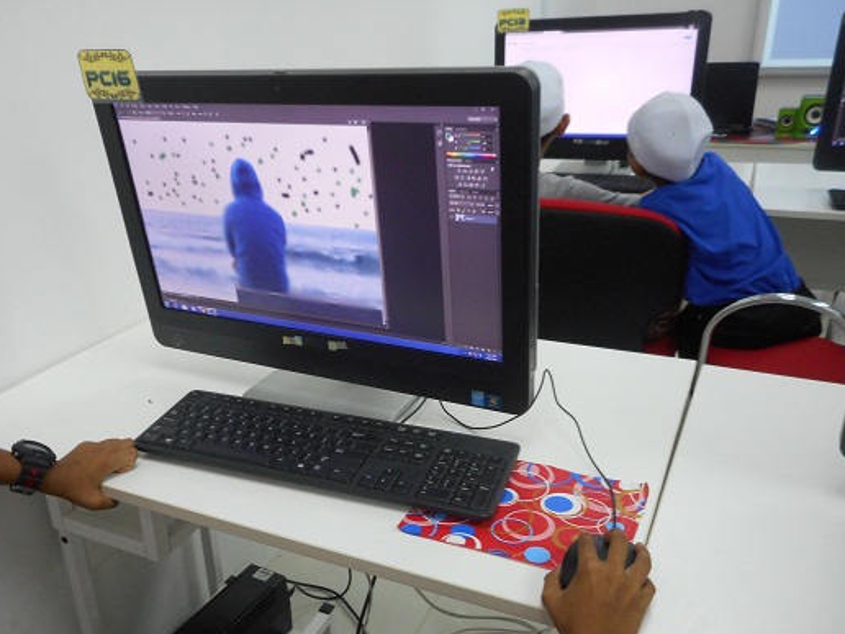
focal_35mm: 31
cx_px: 360
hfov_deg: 58.1
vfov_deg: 45.3
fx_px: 757
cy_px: 362
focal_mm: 4.5
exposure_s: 1/30
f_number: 3.7
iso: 250
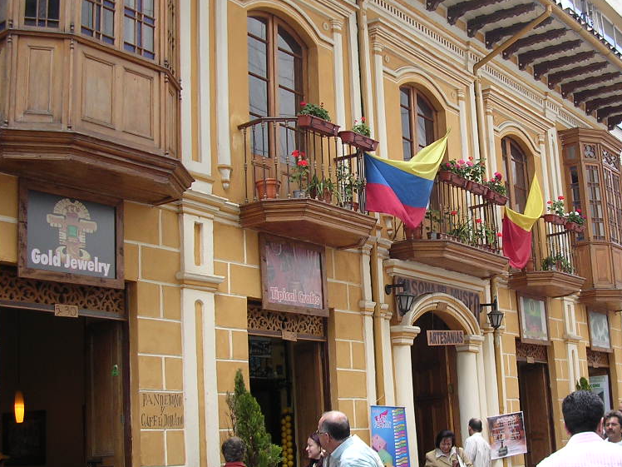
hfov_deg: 36.4
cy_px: 256
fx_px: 934
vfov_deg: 28.0
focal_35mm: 52
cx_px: 420
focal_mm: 5.8
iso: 100
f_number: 2.8
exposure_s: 1/106
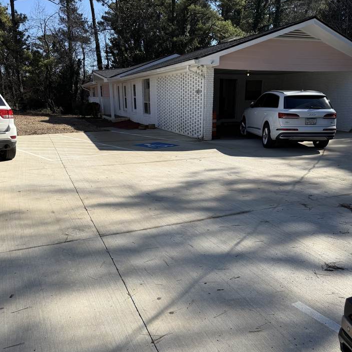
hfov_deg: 55.6
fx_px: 334
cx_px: 172
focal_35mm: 29
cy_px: 228
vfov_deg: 54.7
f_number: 1.78
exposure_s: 1/4167
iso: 80
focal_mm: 6.76
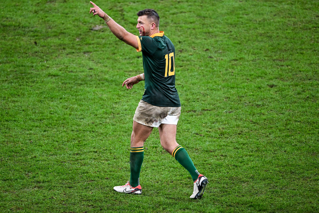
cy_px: 106
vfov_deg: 1.6
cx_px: 160
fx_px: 7443
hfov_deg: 2.5
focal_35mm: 840
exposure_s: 1/1000
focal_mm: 840
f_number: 5.6
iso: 5000
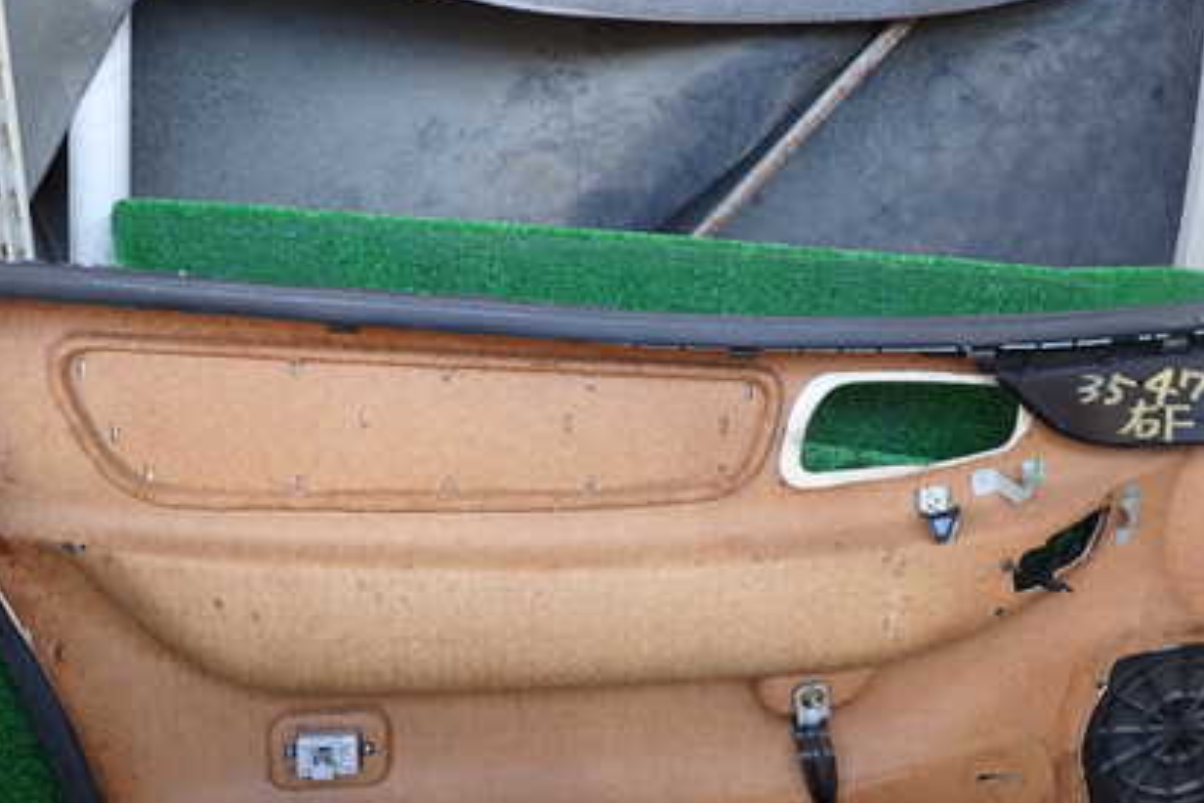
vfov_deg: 35.1
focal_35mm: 38
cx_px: 636
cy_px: 407
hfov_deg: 50.7
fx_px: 1271
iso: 100
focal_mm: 4.5
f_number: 2
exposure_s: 1/80
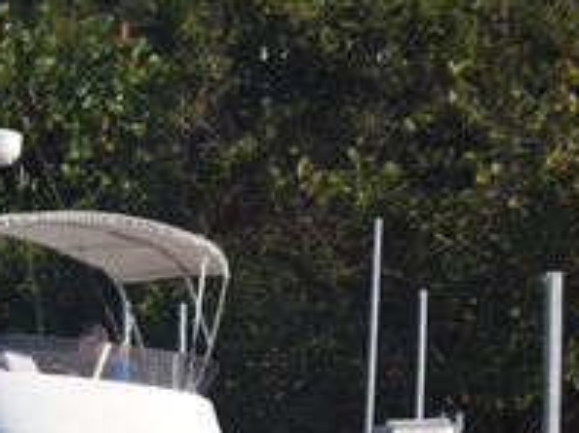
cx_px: 137
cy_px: 512
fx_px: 12069
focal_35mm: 722
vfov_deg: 2.1
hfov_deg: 2.7
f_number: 5.3
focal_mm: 165
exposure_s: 1/1250
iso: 400
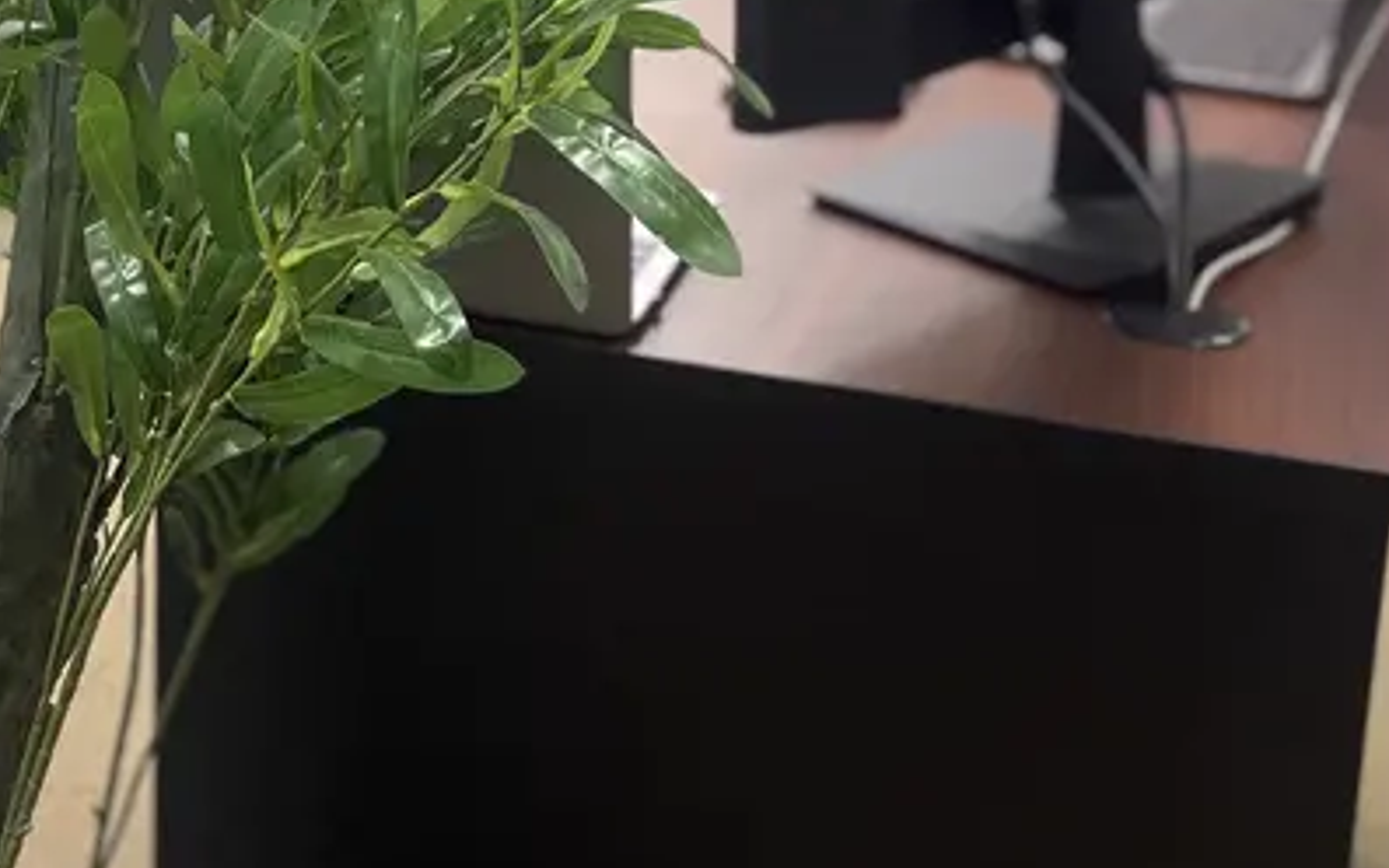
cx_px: 224
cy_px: -56
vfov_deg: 18.0
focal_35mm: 70
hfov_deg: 28.6
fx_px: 2649
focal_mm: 5.1
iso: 100
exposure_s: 1/50
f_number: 1.6
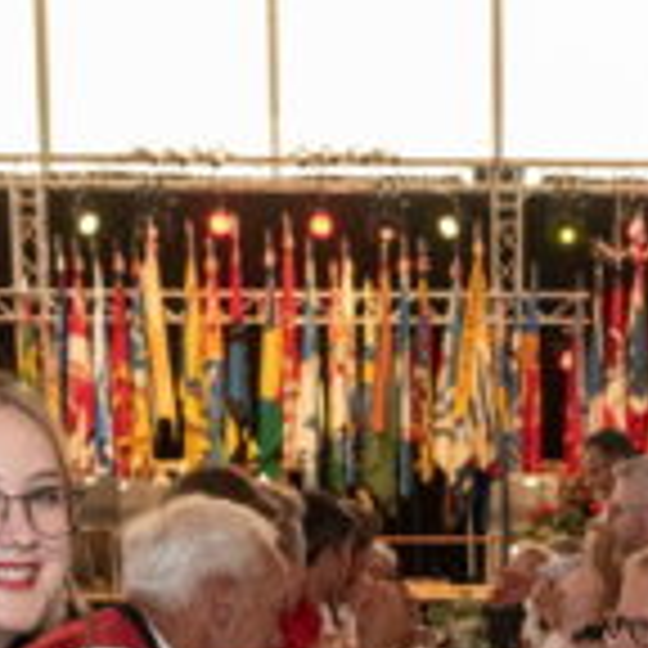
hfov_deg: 18.7
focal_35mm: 92
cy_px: 929
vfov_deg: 17.3
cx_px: 540
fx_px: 1948
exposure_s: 1/125
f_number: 8
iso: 4000
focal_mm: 24
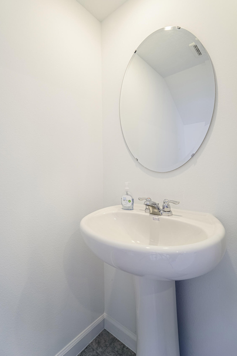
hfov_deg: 81.2
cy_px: 178
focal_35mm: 14
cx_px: 118
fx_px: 138
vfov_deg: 104.3
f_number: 22
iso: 400
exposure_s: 1/100
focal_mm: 14
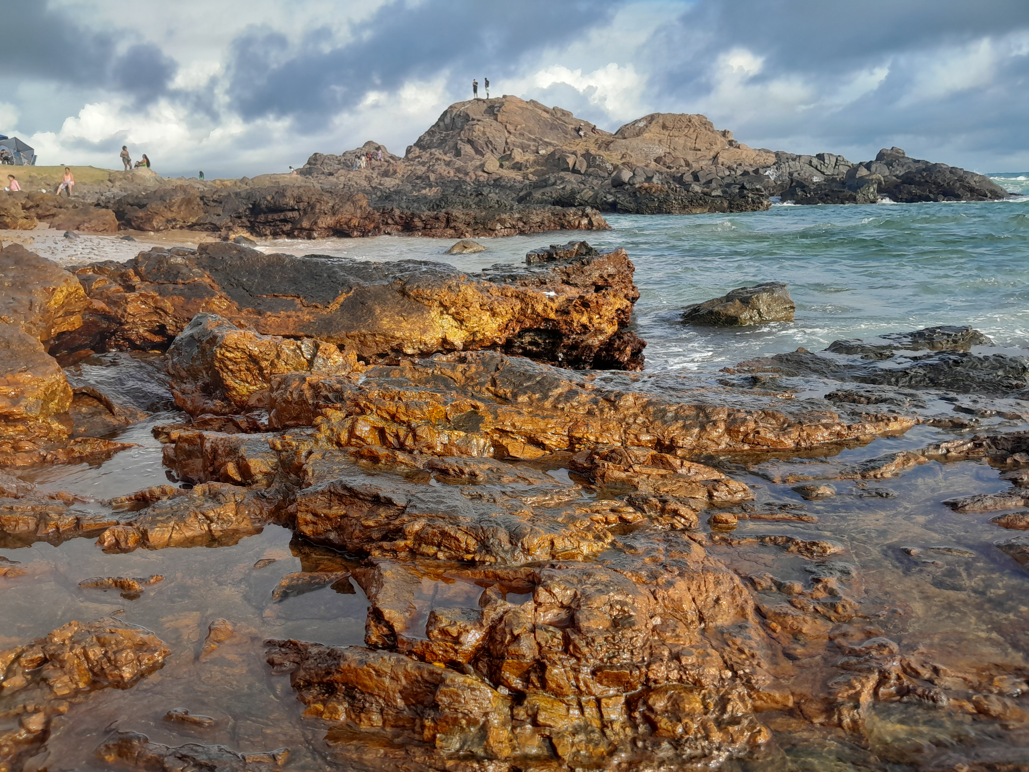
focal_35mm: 26
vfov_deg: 53.1
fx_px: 773
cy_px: 386
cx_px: 514
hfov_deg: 67.3
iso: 40
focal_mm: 3.98
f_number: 1.8
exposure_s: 1/178
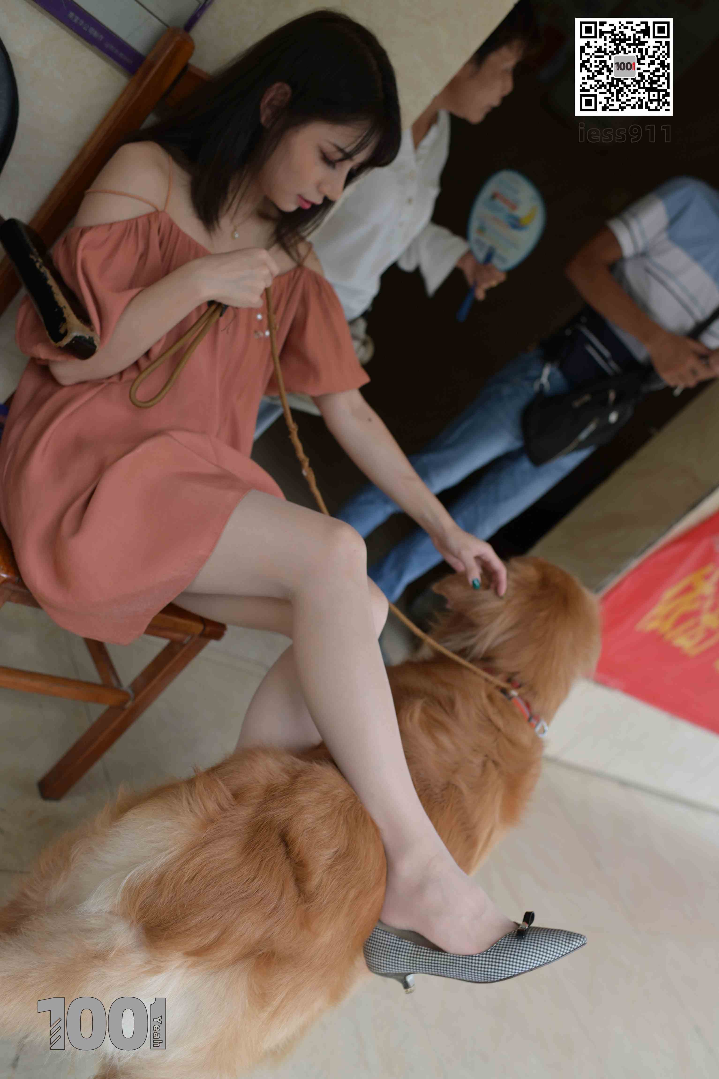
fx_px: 1048
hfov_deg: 37.9
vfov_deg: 54.4
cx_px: 360
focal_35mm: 35
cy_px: 540
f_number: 3.2
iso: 125
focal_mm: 35
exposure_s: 1/200
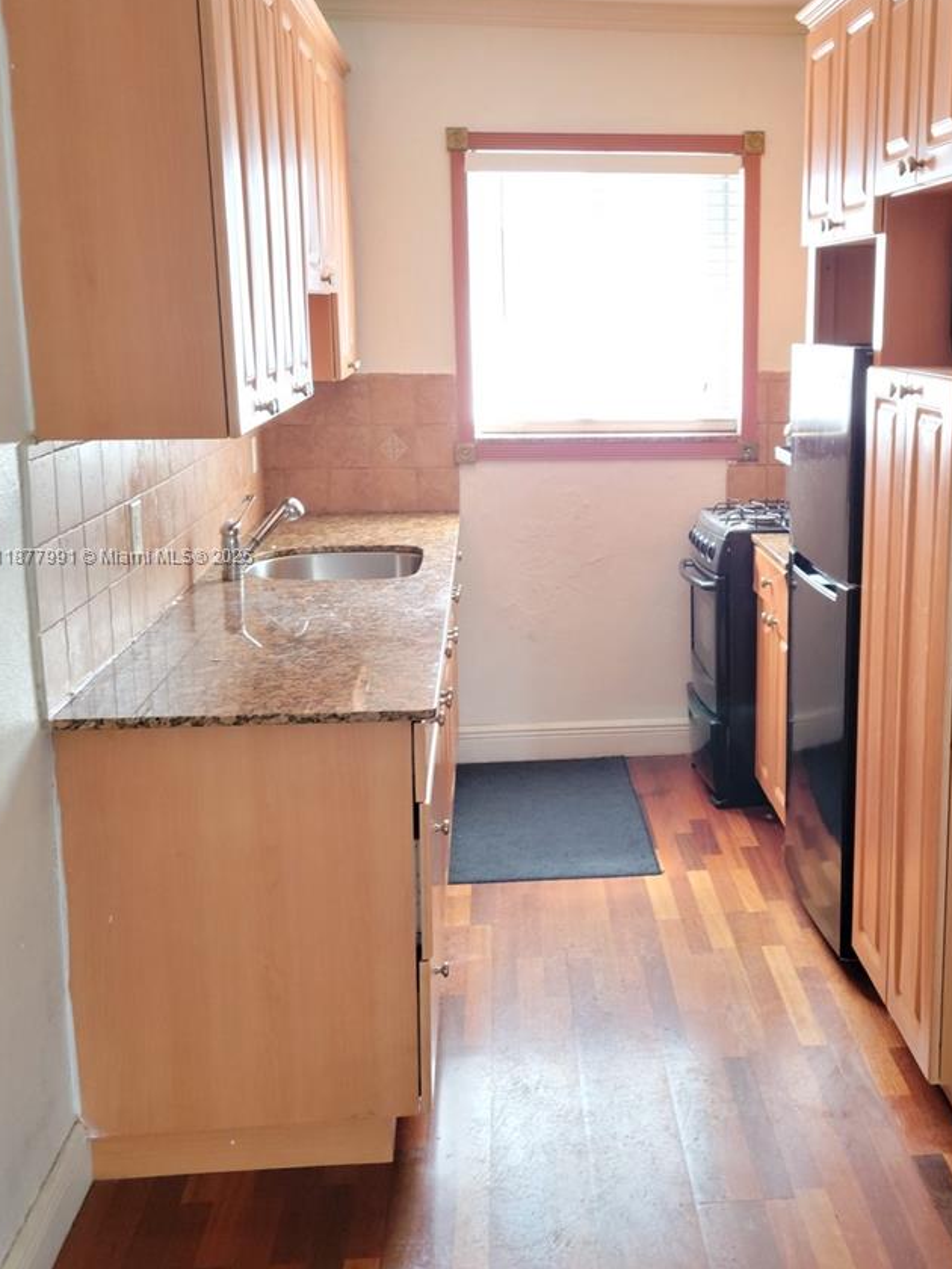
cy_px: 557
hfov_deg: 35.5
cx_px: 656
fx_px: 1467
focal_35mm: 40
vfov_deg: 46.7
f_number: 2
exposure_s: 1/40
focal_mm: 5.9
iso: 250
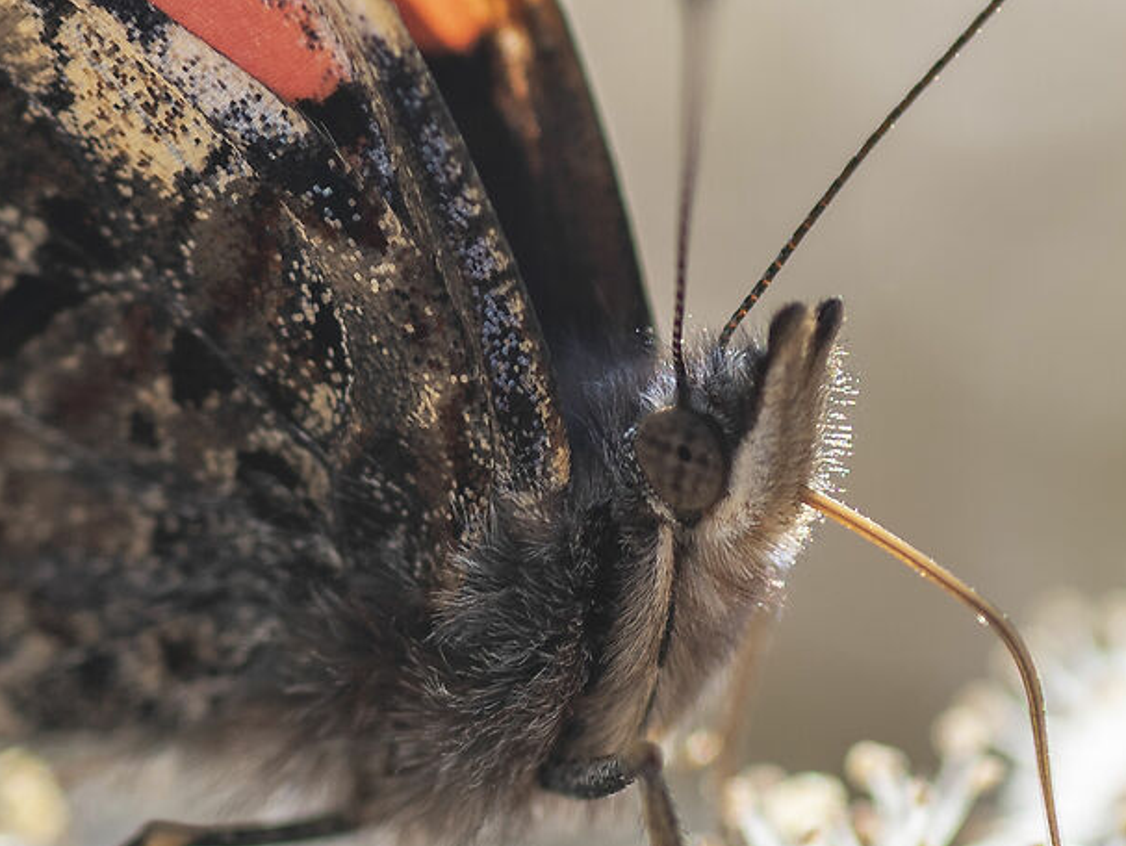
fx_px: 12368
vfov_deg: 3.9
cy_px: 519
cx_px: 544
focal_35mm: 380
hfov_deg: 5.2
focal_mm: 100
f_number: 5.6
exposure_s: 1/320
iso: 100
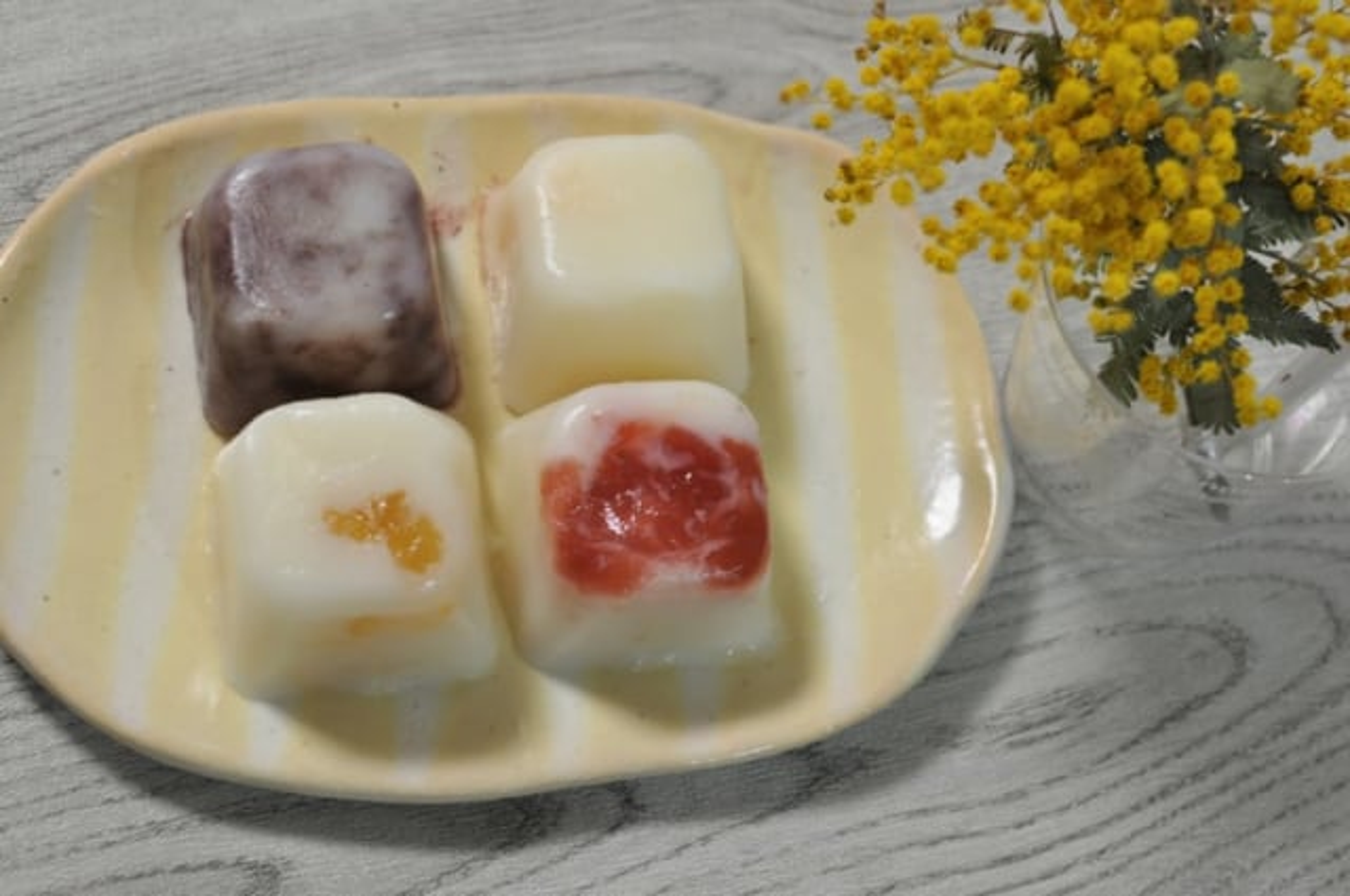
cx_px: 675
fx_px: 1966
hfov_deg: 37.9
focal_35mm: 52
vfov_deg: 25.7
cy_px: 448
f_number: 5
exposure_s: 1/50
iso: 800
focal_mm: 35
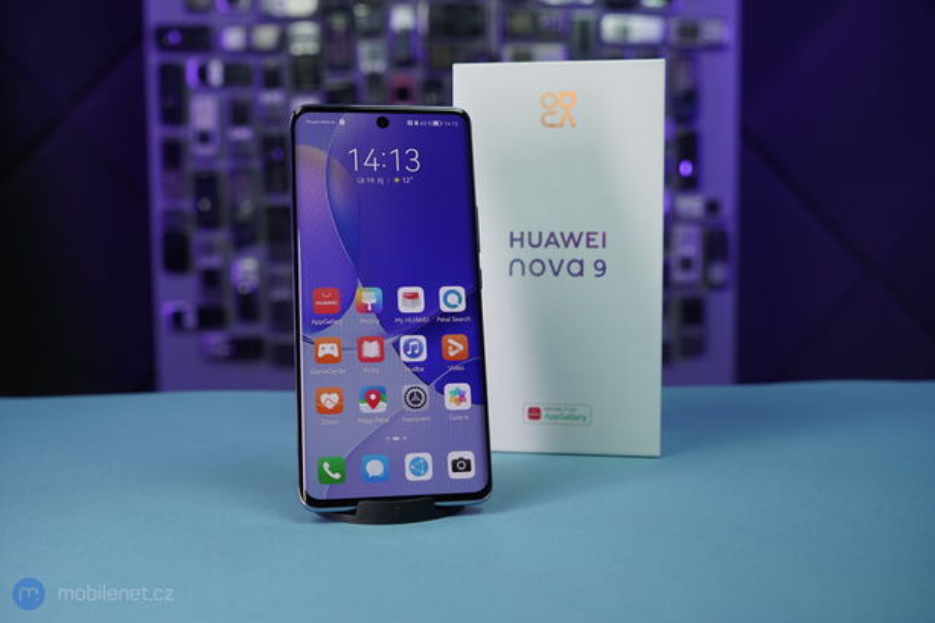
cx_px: 468
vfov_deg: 31.9
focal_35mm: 42
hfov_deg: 46.4
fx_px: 1090
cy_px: 312
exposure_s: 1/160
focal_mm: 42
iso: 800
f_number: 6.3
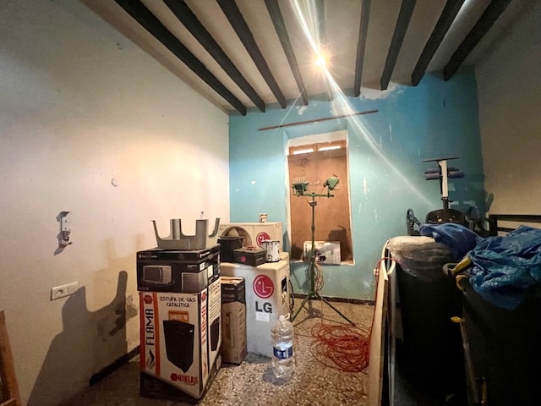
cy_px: 203
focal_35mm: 13
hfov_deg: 106.2
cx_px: 270
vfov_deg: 89.9
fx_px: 203
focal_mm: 1.57
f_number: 1.8
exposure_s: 1/34
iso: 800
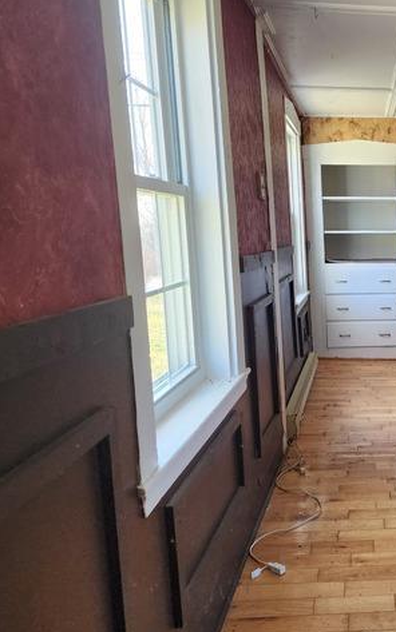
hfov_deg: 34.6
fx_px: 569
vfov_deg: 58.1
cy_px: 315
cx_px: 404
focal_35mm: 33
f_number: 1.8
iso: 160
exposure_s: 1/120
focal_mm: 6.4
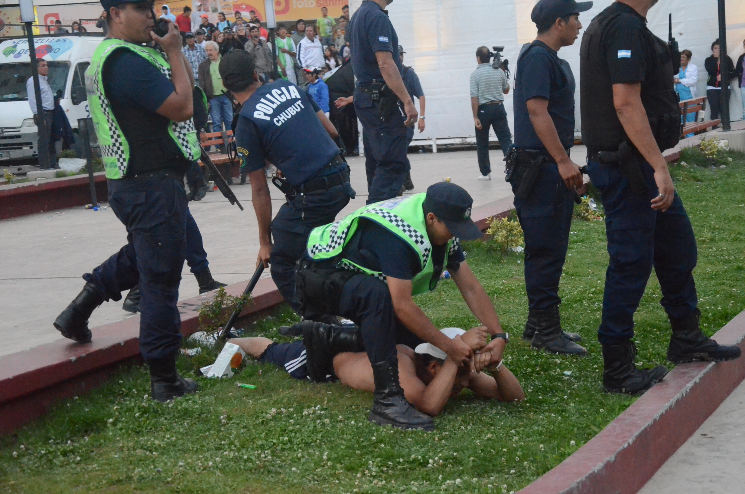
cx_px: 372
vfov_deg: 15.6
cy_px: 247
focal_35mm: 87
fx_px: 1797
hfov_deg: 23.4
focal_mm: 58
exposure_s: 1/200
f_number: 5.6
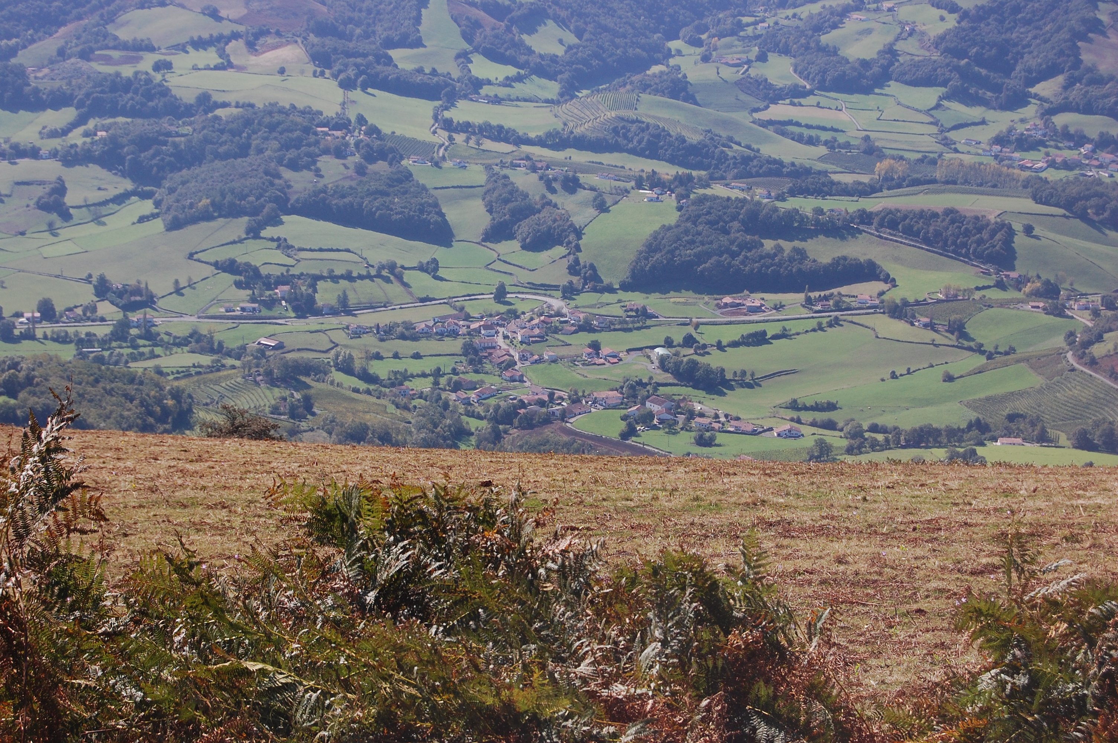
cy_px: 372
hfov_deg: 24.6
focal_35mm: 82
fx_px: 2560
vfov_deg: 16.5
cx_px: 559
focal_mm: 55
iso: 200
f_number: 10
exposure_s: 1/250
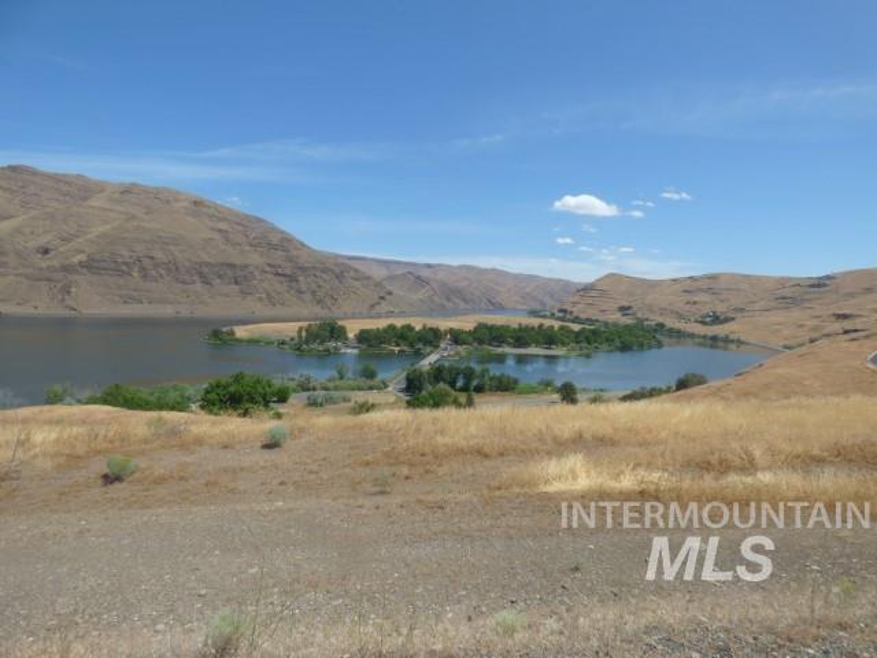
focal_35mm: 20
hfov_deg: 81.7
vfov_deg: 66.0
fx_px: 507
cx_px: 438
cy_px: 329
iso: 100
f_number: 3.2
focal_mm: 3.58
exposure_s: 1/2000
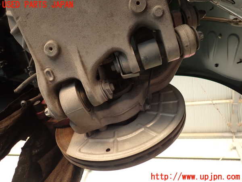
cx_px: 121
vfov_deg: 54.9
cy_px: 91
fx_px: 175
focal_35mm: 25
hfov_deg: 69.4
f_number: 2
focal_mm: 4.5
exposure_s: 1/30
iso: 200
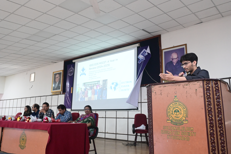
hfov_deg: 61.1
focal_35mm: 30
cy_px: 77
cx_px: 116
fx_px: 196
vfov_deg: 42.9
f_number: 4
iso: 6400
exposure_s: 1/125
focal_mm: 30.5
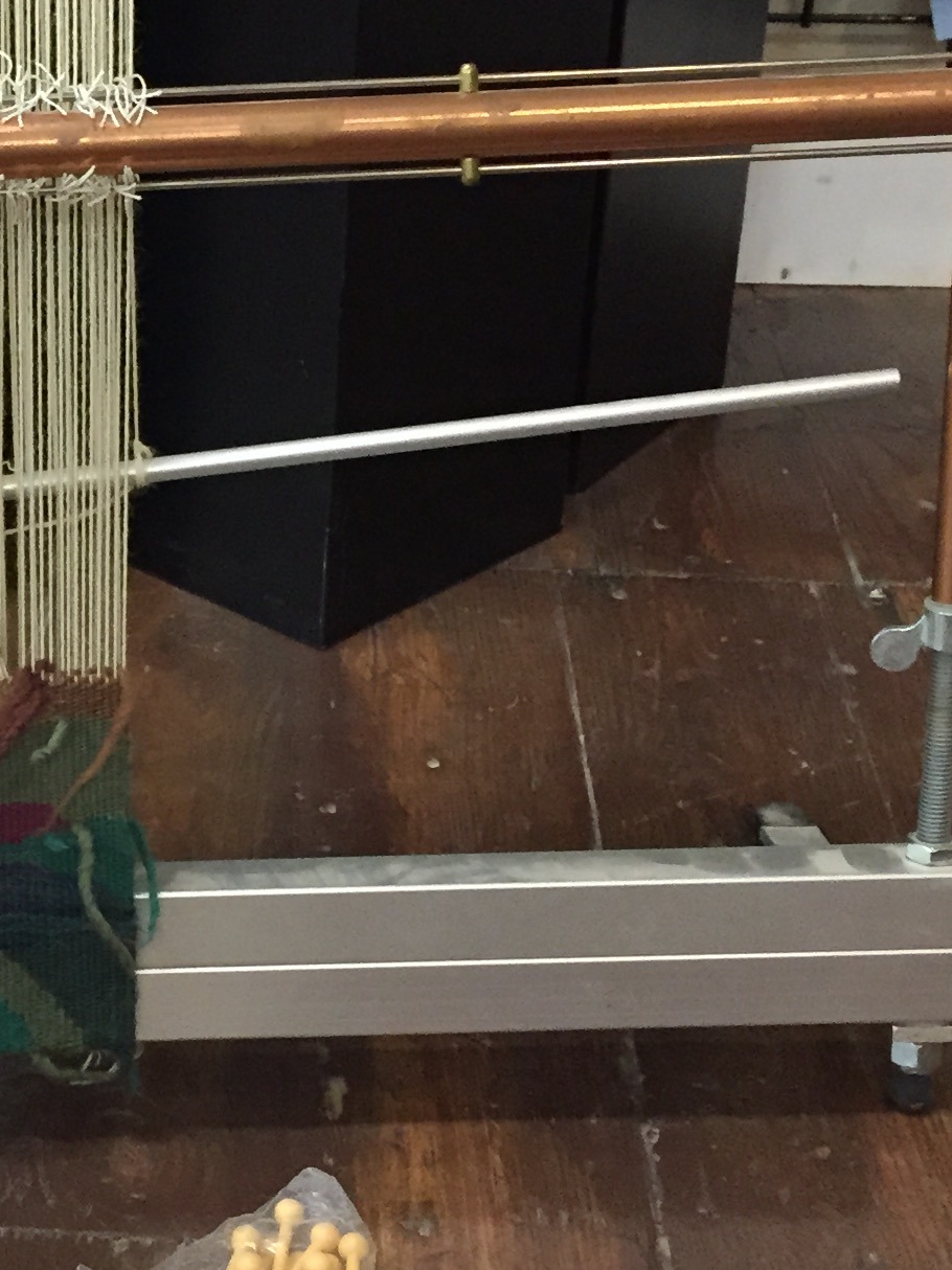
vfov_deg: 25.0
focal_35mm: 78
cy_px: 589
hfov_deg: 18.2
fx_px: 2861
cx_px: -76
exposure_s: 1/30
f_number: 2.2
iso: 250
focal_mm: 4.15
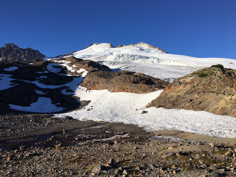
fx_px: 198
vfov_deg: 48.2
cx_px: 118
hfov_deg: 61.7
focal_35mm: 29
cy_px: 88
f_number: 2.2
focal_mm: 4.15
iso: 25
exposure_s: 1/2198
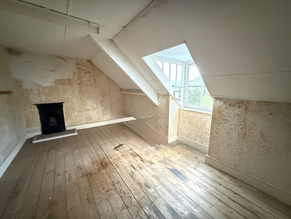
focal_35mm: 14
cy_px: 110
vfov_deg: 85.7
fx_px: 118
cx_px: 146
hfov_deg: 102.1
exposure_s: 1/30
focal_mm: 2.22
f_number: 2.2
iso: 2500
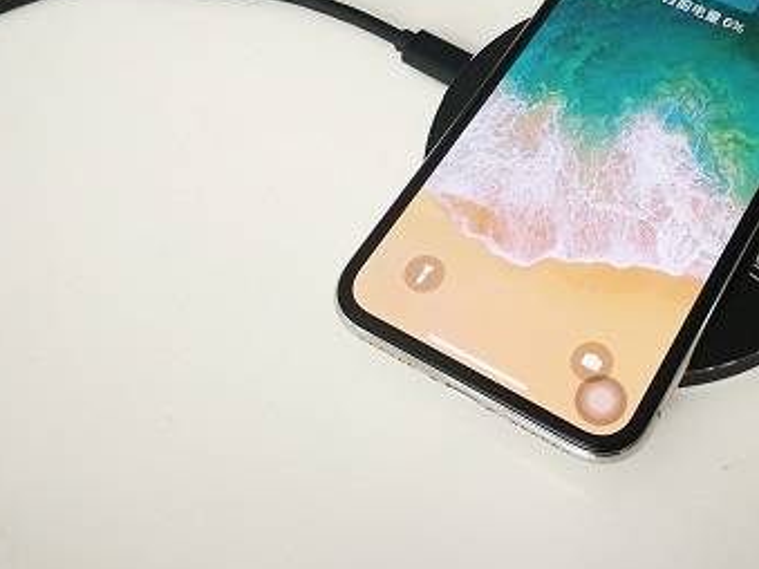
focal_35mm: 51
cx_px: 584
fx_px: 1118
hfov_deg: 36.5
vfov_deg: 28.2
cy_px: 150
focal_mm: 4.5
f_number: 4
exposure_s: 1/60
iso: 160
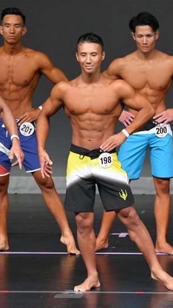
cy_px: 154
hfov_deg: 2.2
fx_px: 4446
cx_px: 139
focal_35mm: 545
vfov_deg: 4.0
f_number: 5.6
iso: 4000
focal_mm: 230
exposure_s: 1/400
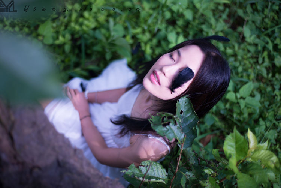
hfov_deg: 39.6
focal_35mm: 50
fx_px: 390
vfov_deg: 27.0
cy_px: 94
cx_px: 140
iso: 100
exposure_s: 1/1250
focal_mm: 50
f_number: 1.8
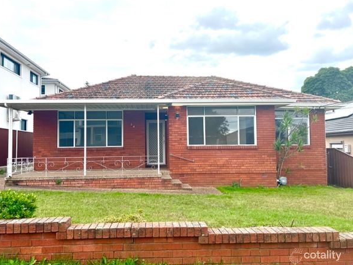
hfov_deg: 63.4
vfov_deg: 49.8
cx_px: 164
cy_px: 130
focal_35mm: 28
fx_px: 286
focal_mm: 5.7
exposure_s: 1/2208
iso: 50
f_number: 1.5
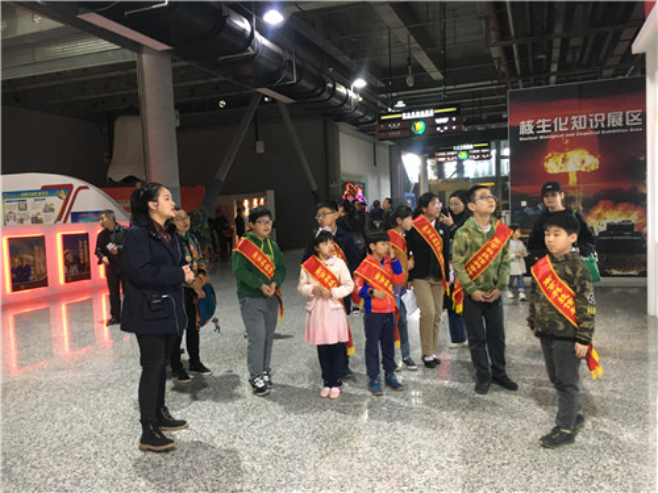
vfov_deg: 48.2
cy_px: 246
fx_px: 551
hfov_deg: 61.7
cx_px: 329
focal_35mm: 29
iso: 200
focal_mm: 4.15
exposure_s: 1/20
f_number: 2.2
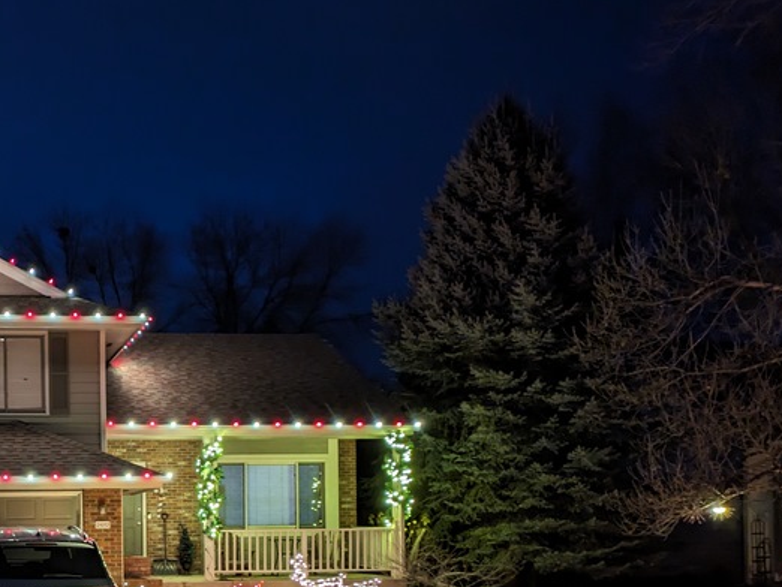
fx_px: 1107
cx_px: 107
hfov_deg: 36.9
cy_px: 547
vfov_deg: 28.4
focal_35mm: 49
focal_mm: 5.43
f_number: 1.89
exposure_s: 1/24
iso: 569
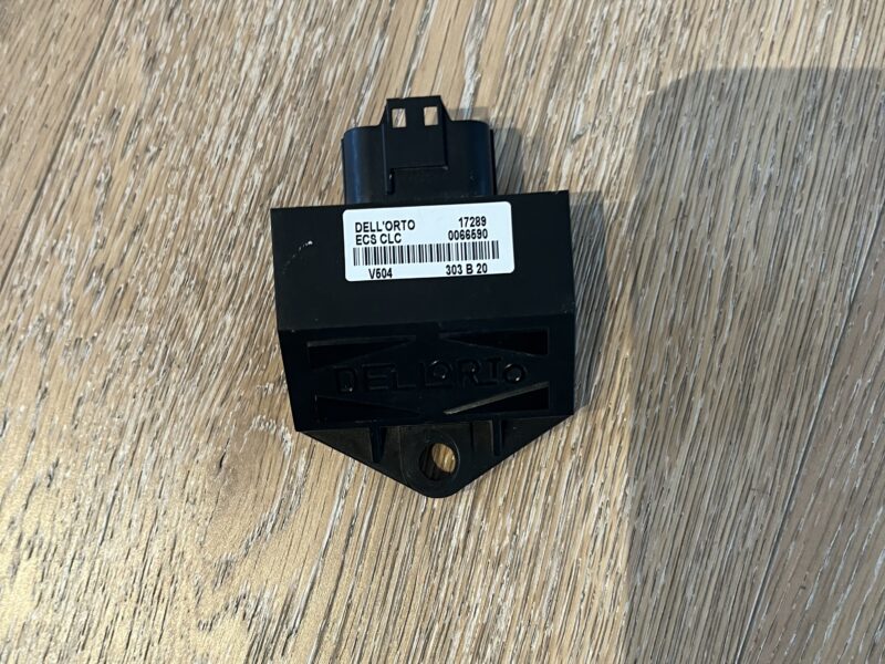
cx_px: 442
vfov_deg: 53.1
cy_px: 332
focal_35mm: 26
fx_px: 665
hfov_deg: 67.3
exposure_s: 1/50
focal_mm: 5.1
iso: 160
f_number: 1.6
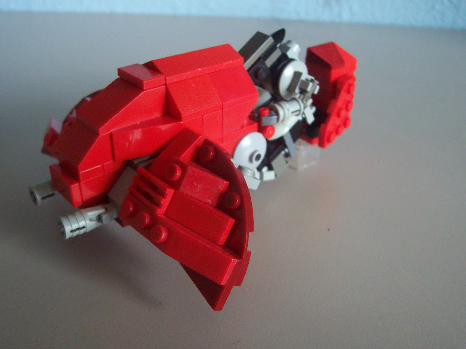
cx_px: 233
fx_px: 498
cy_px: 174
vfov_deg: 38.7
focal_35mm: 37
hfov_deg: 50.1
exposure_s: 1/30
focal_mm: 5.6
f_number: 2.8
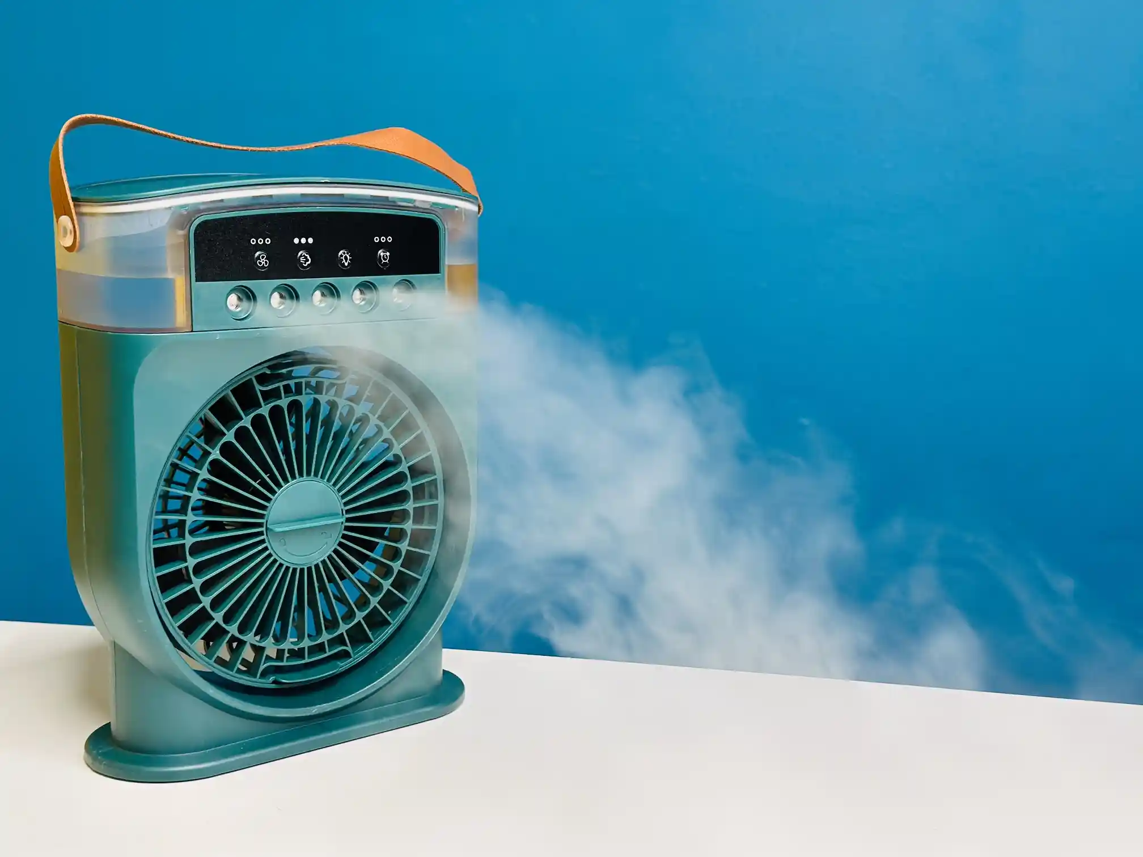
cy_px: 428
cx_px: 572
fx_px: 1585
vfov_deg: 30.3
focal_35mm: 48
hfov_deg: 39.7
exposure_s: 1/51
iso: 125
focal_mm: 6.86
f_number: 1.78
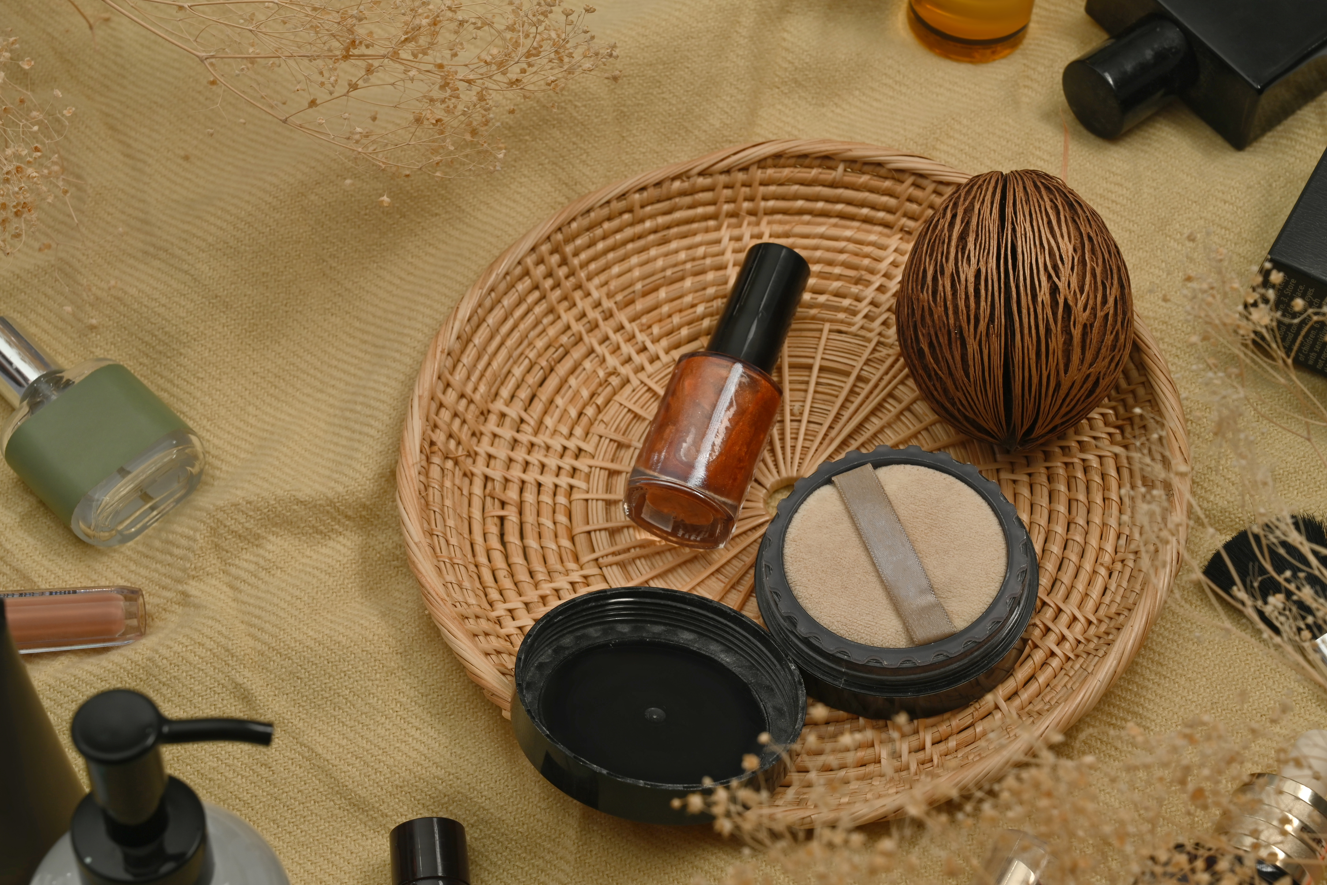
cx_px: 637
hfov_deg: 28.5
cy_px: 447
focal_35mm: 71
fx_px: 2617
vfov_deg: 19.2
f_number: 11
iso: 200
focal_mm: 67
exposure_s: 1/100
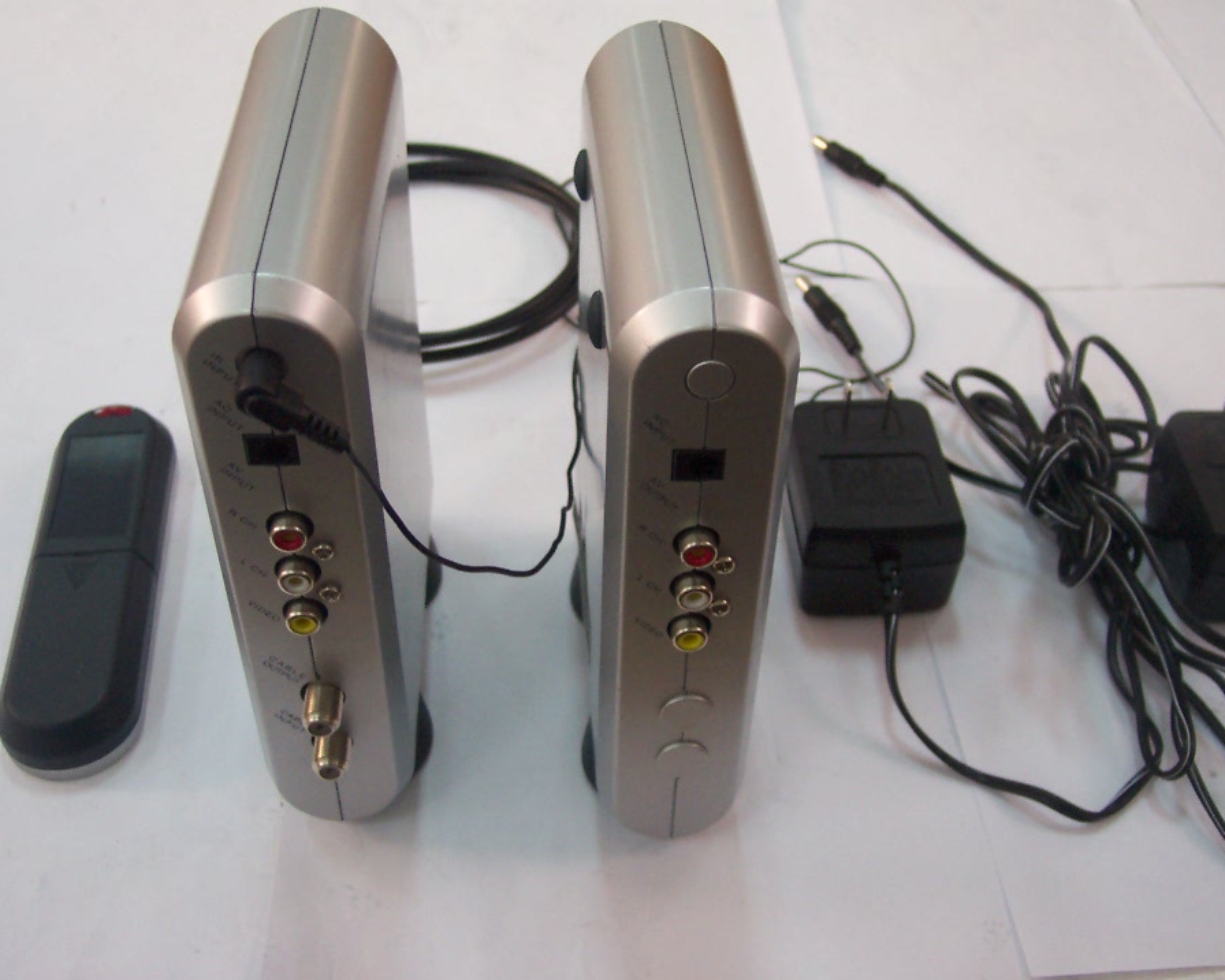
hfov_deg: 42.8
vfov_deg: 34.9
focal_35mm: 43
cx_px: 681
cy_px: 491
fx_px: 1559
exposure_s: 1/30
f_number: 2.8
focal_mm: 8
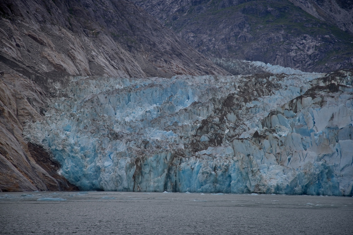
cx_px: 176
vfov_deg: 11.3
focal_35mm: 121
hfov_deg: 16.9
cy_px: 117
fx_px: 1186
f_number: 5.6
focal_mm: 120
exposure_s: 1/250
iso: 100
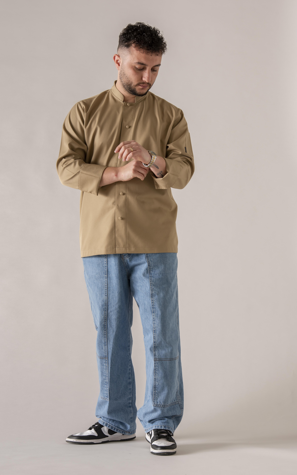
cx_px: 141
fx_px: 1619
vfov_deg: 16.7
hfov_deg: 10.5
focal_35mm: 125
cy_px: 238
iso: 200
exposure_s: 1/160
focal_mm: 122
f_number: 11
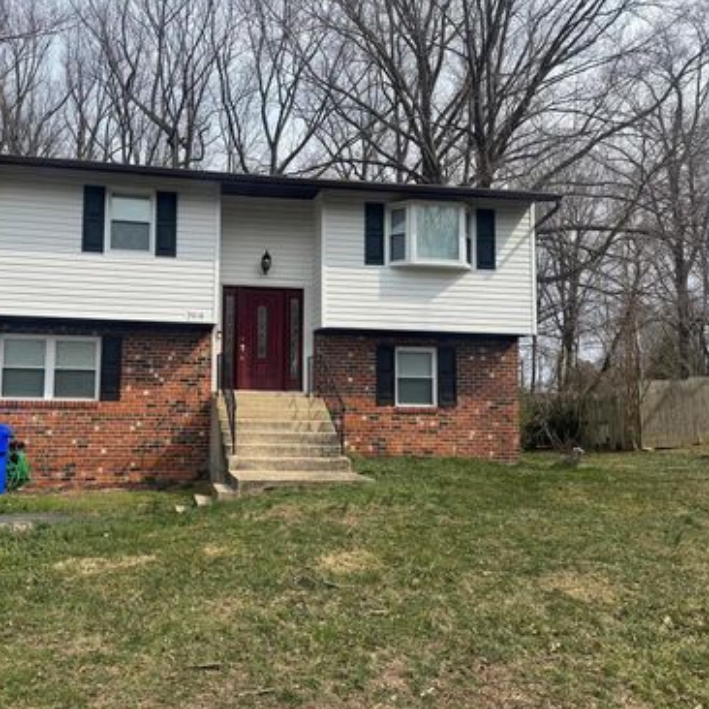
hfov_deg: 54.6
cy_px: 361
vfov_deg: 55.6
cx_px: 242
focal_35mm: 29
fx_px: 672
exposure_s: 1/3413
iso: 80
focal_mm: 6.76
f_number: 1.78
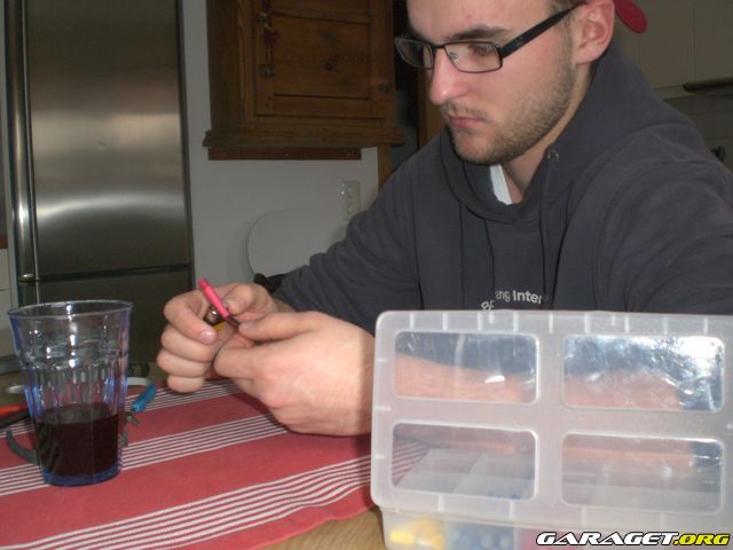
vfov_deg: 37.7
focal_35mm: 38
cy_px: 275
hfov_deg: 49.0
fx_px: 805
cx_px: 366
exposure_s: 1/60
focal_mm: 6.3
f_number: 3.1
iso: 200
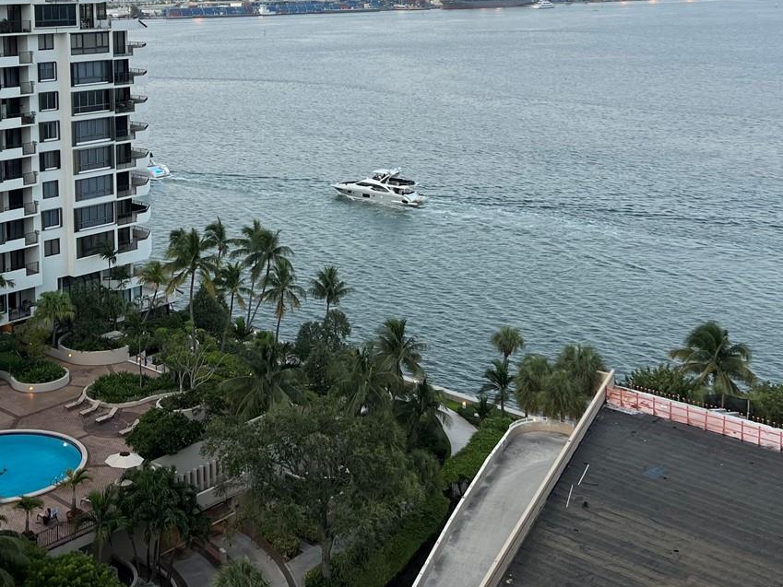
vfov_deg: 28.5
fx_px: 1109
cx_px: 295
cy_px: 54
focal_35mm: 49
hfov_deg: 38.7
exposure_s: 1/121
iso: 50
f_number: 1.5
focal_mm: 5.7
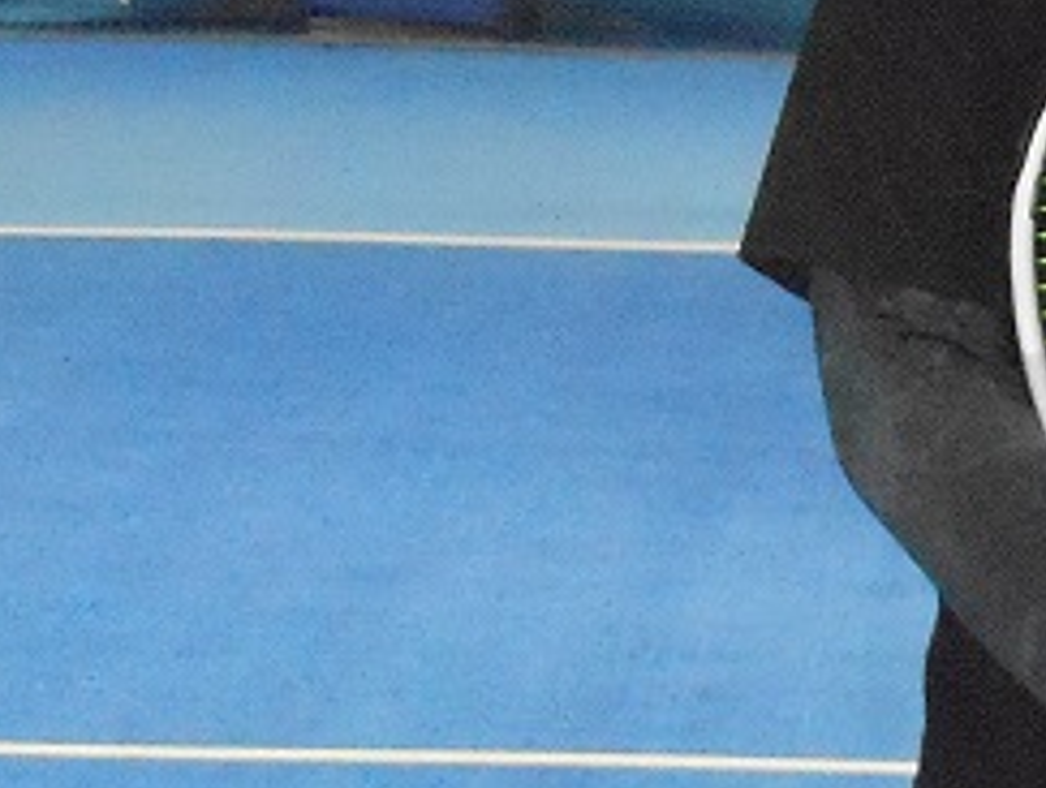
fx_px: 7384
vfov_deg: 6.1
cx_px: 1132
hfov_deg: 8.0
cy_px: 299
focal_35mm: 244
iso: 1600
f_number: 4.3
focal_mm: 11.7
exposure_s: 1/60
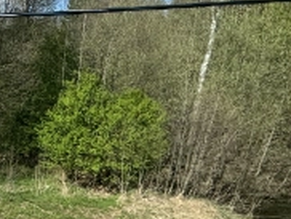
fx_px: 404
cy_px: 121
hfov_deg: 27.3
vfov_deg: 30.3
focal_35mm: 48
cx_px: -147
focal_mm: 2.22
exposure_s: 1/687
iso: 40
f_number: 2.2
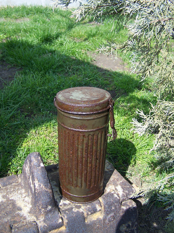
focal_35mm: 38
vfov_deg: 49.0
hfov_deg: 37.7
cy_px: 116
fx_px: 255
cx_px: 87
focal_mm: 6.3
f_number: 2.8
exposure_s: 1/500
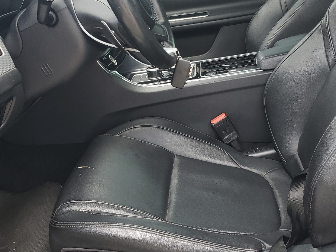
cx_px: 172
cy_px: 104
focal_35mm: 46
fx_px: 446
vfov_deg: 31.5
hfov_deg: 41.2
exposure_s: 1/244
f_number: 1.5
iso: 50
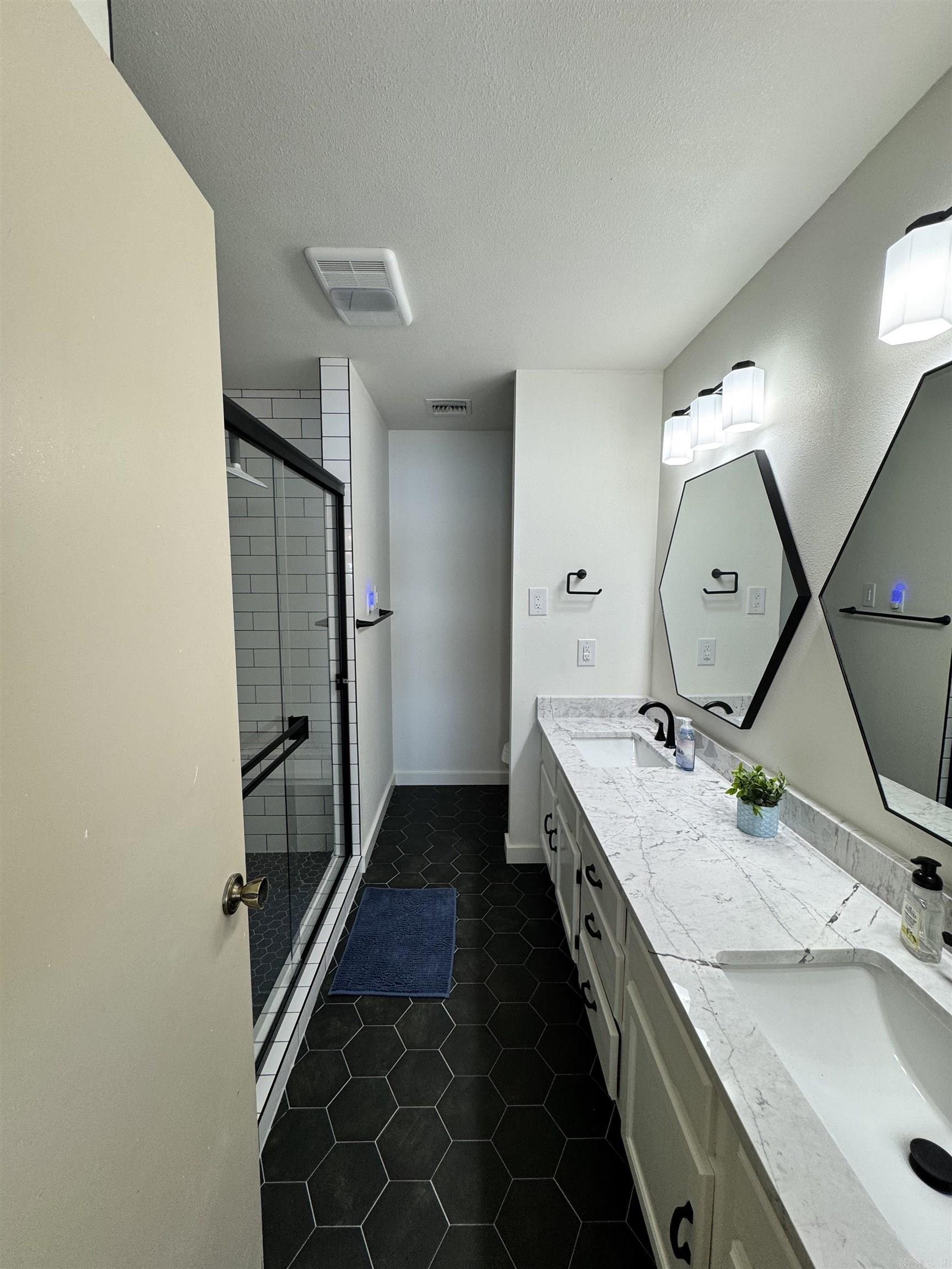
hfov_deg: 85.7
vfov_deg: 102.1
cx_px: 476
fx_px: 513
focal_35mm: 14
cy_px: 634
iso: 100
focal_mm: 2.22
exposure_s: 1/120
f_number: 2.2
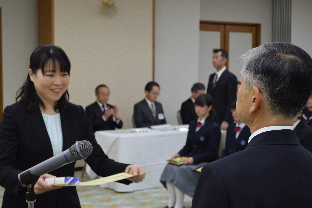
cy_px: 104
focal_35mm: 66
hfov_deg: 30.5
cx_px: 156
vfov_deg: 20.6
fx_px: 571
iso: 400
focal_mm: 44
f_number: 5.3
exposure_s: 1/60
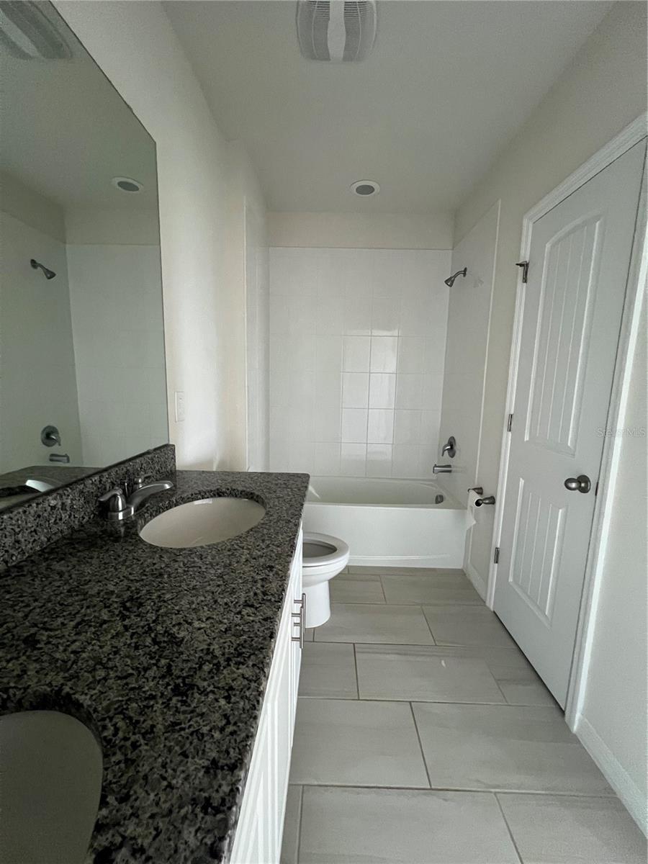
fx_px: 324
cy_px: 432
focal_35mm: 13
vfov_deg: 106.2
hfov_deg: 89.9
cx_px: 324
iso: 640
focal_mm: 1.57
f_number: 1.8
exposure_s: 1/60
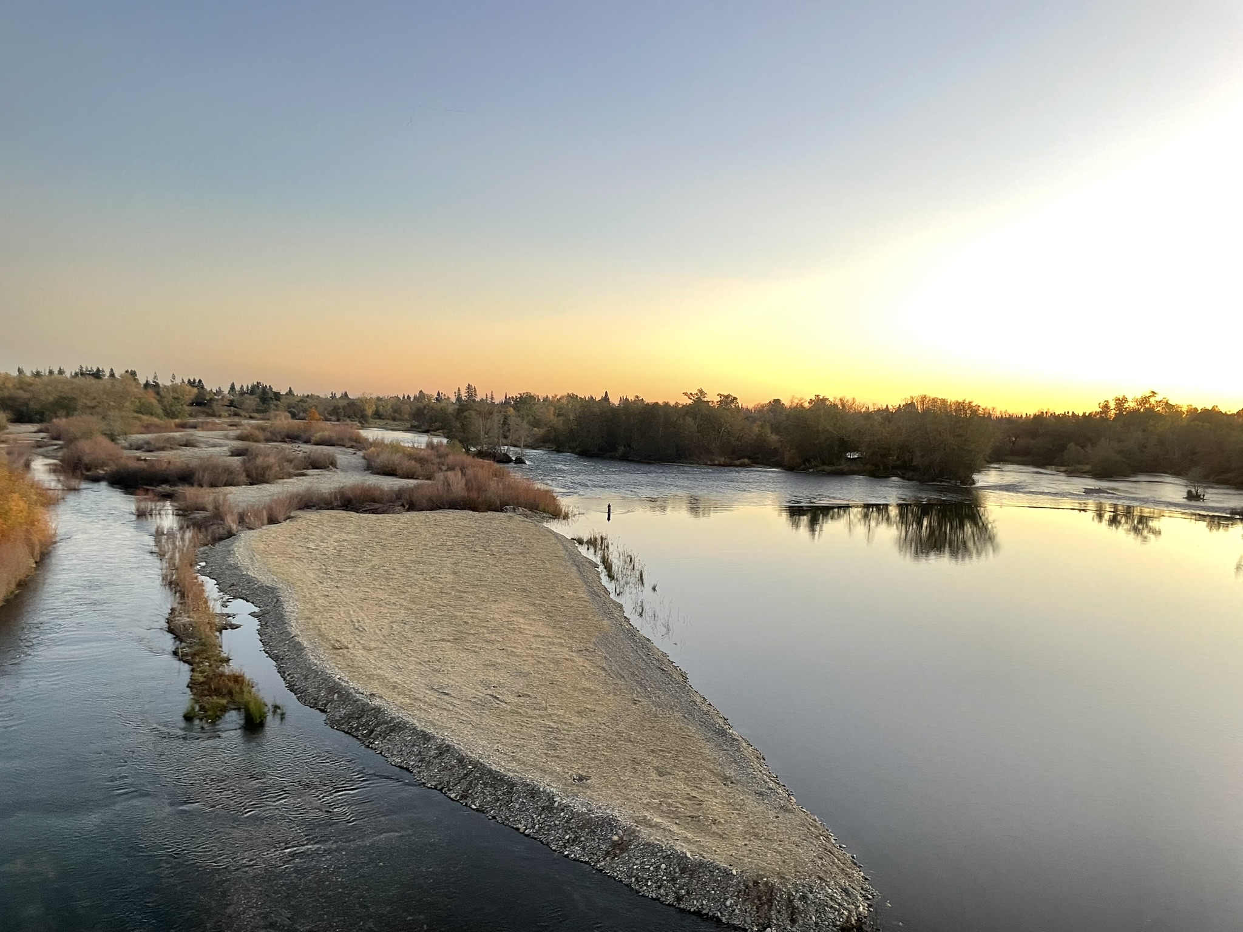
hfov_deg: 67.3
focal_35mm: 26
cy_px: 466
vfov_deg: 53.1
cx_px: 622
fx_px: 934
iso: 320
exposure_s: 1/60
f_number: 1.6
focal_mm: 4.2
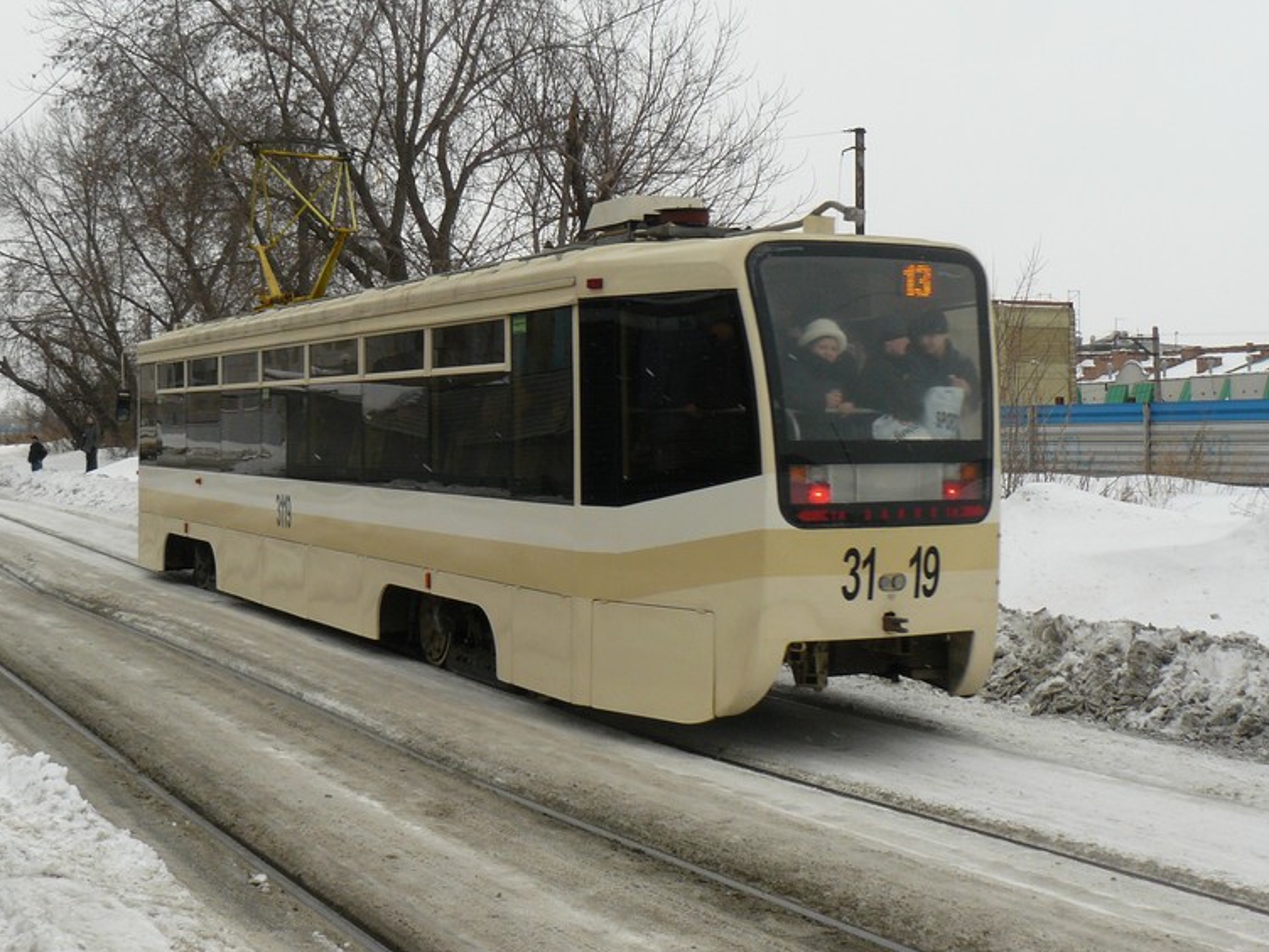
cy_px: 339
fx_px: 1796
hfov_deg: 38.8
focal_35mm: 49
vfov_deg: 29.5
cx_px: 515
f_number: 5
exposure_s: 1/250
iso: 100
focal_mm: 6
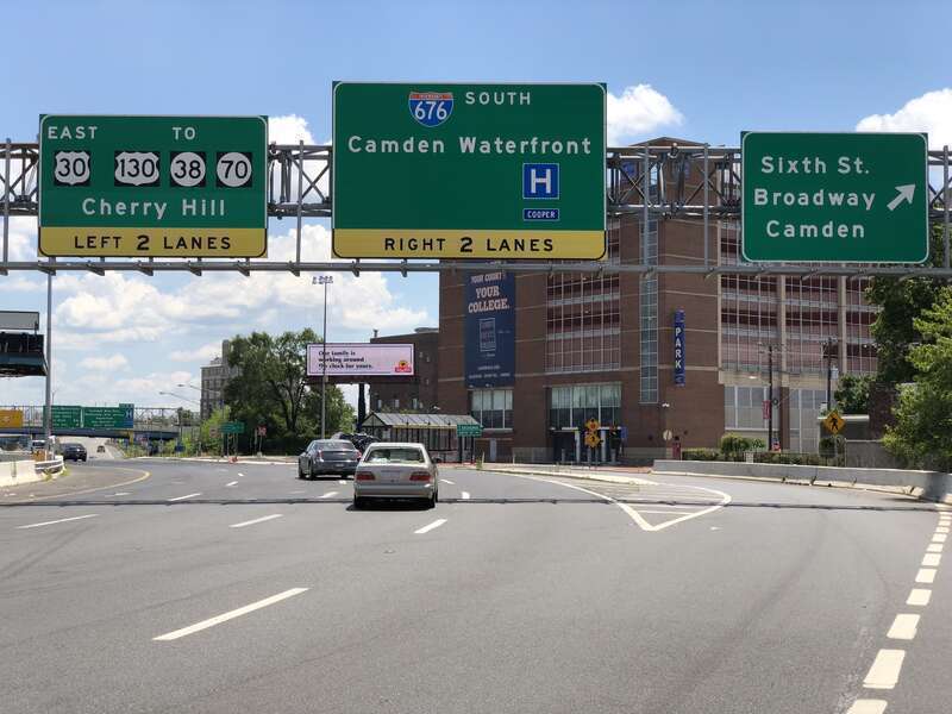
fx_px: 1430
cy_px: 357
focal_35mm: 52
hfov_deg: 36.8
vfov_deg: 28.0
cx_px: 476
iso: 16
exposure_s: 1/1080
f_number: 2.4
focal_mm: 6
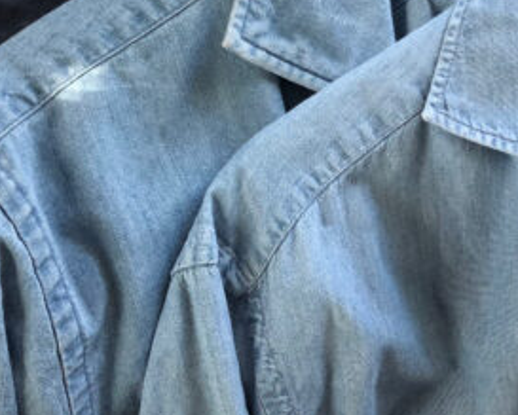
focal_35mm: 60
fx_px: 921
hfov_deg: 31.2
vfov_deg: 25.2
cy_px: 125
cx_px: 349
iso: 40
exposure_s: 1/30
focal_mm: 3.99
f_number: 1.8
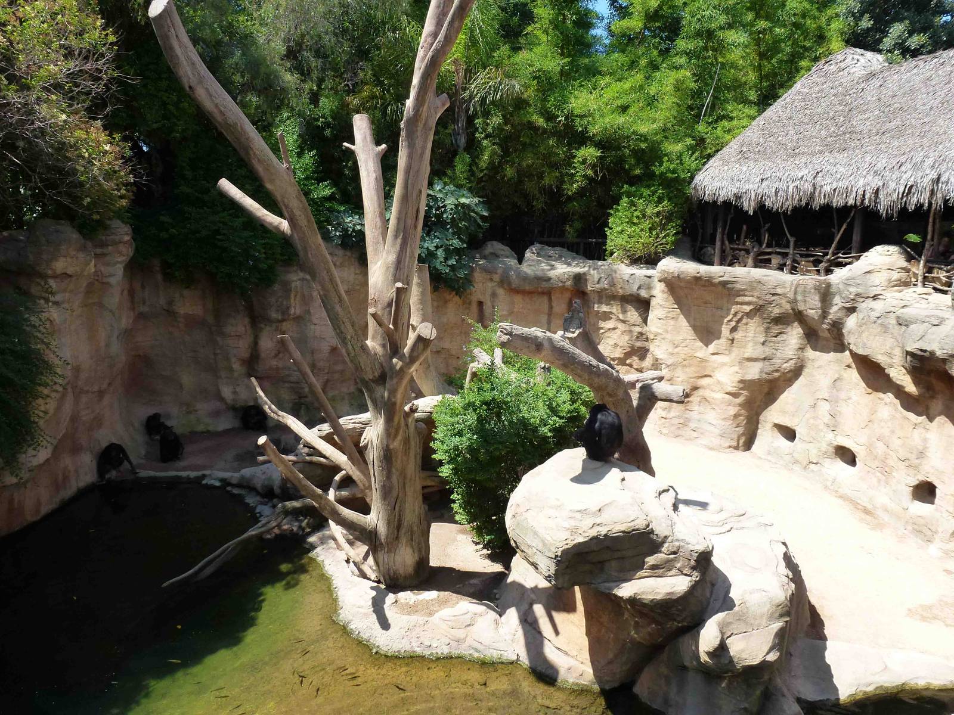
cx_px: 477
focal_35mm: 24
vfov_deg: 56.8
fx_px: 661
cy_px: 358
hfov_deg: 71.6
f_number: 4
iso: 160
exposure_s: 1/400
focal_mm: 4.3
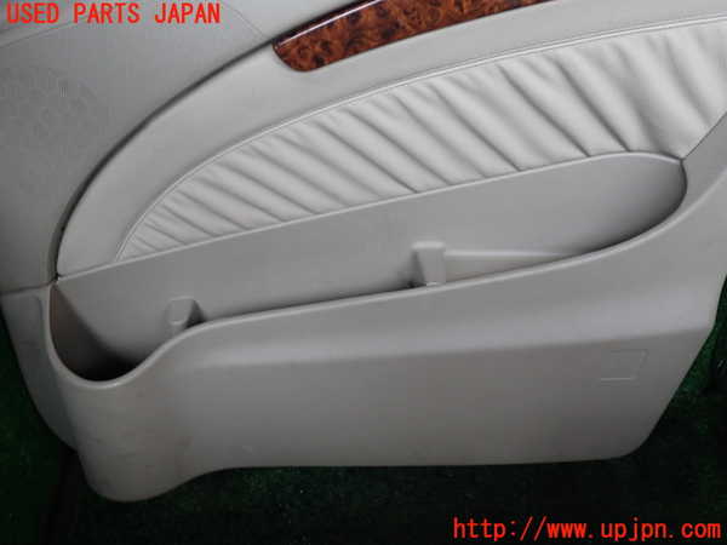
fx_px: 630
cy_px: 272
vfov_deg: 46.8
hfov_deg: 60.0
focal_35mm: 30
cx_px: 364
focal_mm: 5.4
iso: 250
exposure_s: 1/30
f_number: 2.3
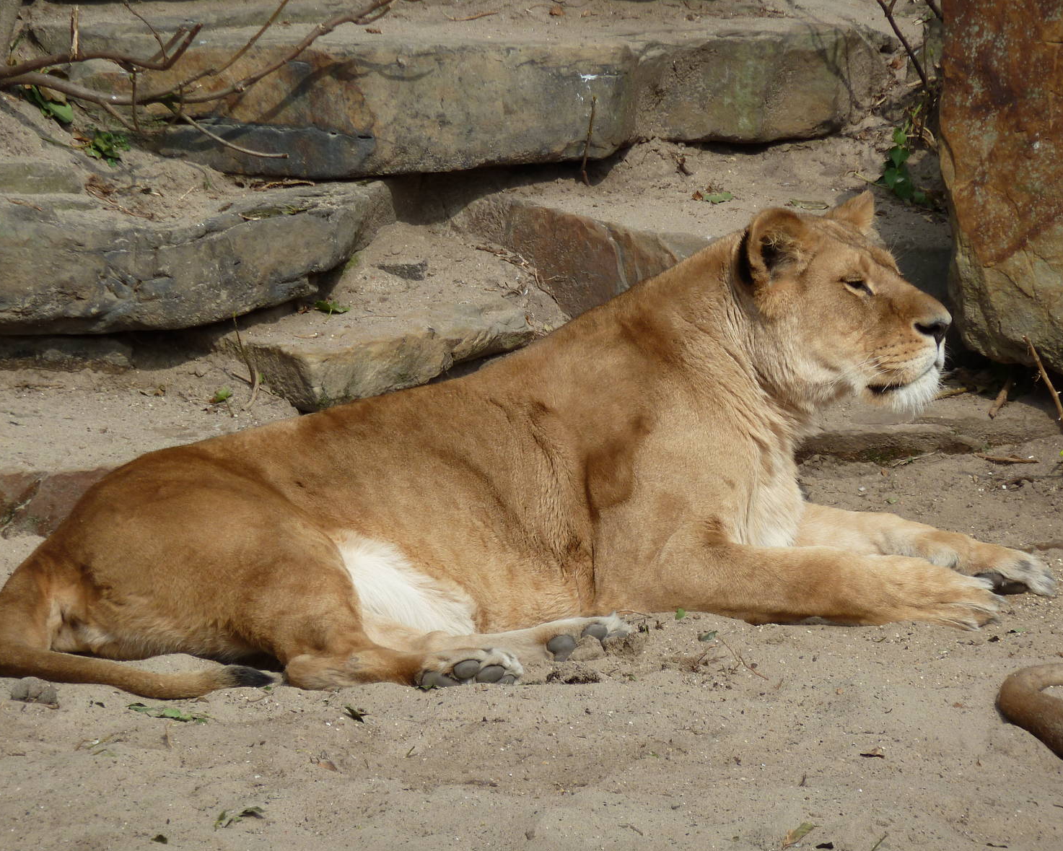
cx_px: 546
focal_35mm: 318
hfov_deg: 6.1
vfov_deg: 4.9
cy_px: 431
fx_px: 10006
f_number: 4.9
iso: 80
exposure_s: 1/400
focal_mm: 49.2
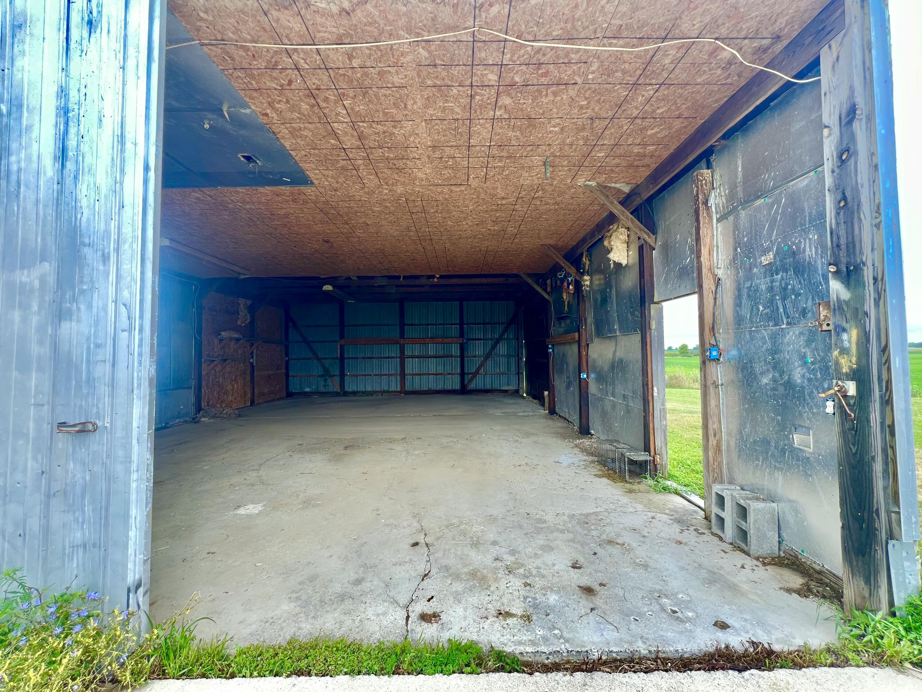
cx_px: 461
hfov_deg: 106.2
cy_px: 346
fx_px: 346
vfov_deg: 89.9
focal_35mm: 13
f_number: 1.8
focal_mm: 1.57
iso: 40
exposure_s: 1/99
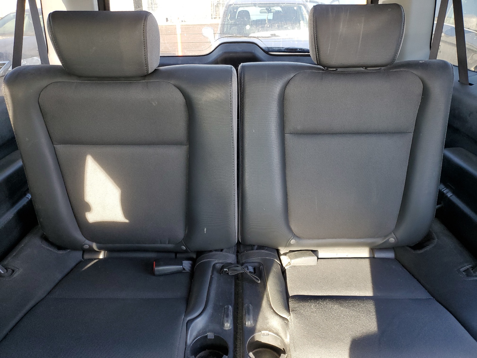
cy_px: 179
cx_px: 238
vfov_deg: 53.1
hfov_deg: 67.3
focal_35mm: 26
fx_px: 358
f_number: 1.5
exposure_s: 1/120
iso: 79
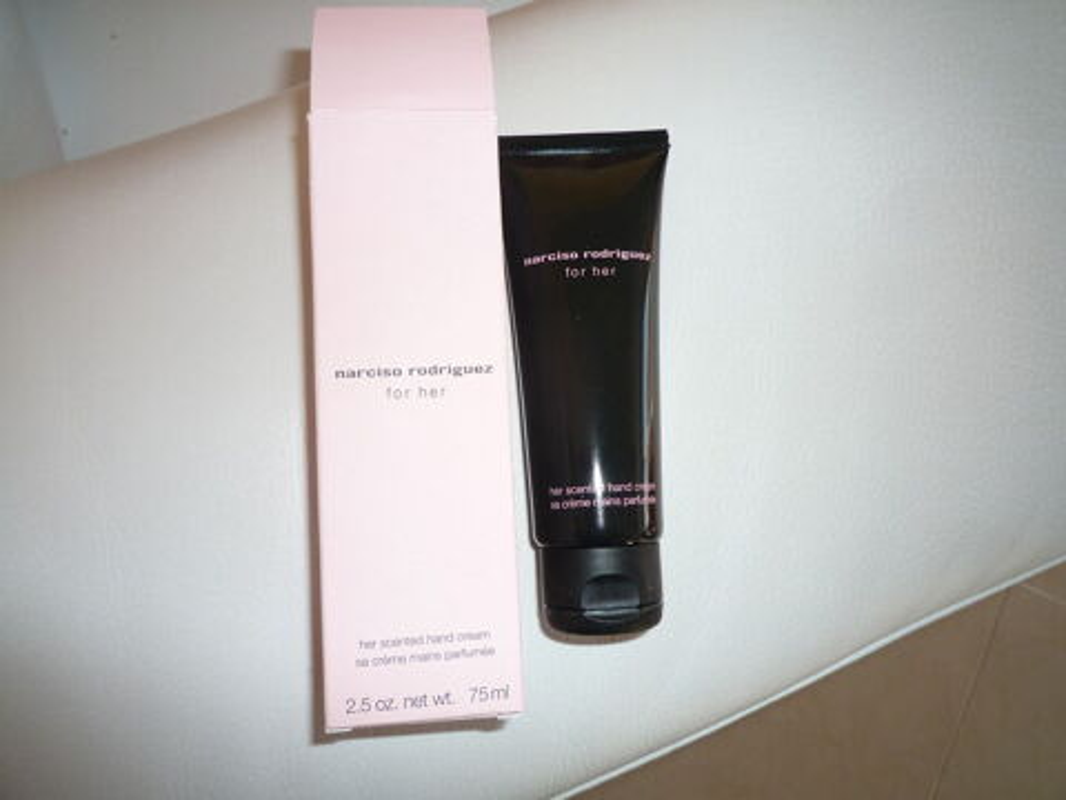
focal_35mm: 25
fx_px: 770
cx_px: 533
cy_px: 400
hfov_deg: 69.4
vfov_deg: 54.9
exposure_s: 1/30
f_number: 4
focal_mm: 4.4
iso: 100
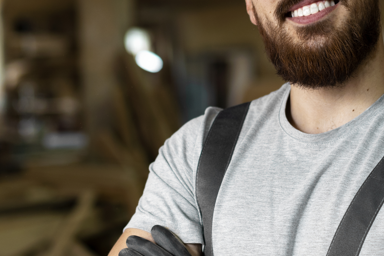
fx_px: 1419
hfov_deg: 15.4
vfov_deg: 10.3
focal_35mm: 133
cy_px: 148
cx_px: 209
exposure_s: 1/100
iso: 400
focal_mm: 55
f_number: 2.5
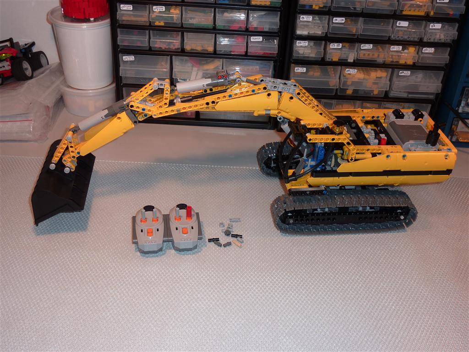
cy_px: 176
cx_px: 234
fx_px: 501
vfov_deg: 38.7
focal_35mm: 37
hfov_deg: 50.1
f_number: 3.6
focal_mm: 6.1
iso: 100
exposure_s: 1/30
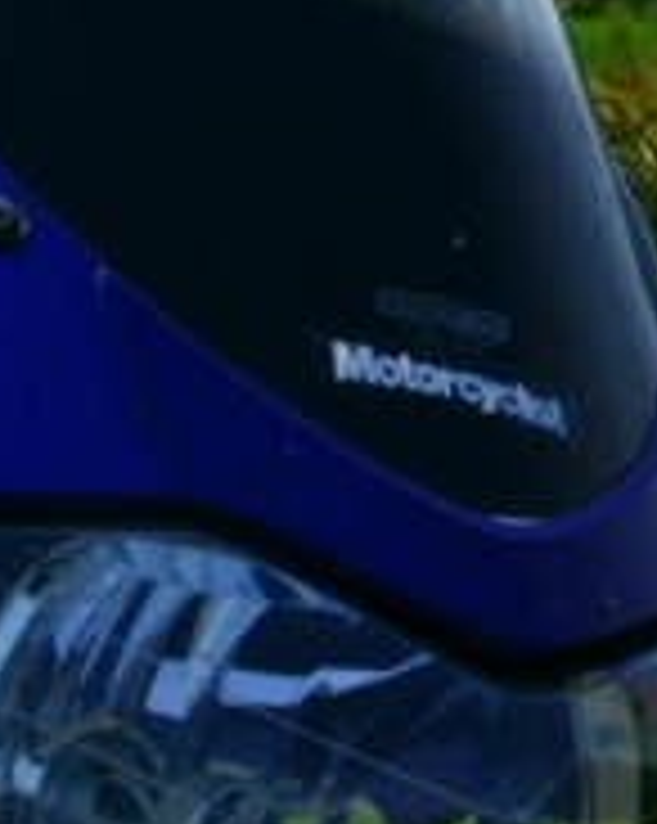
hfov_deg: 5.7
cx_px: -288
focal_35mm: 268
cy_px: -1094
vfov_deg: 6.9
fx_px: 6525
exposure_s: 1/160
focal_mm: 18.7
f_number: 4.5
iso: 125
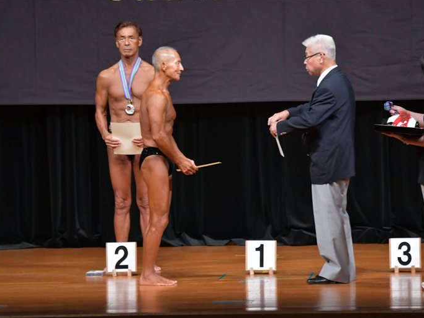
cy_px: 158
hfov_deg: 7.1
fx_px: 3405
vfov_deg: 5.3
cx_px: 224
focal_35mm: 278
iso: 5000
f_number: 5.6
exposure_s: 1/400
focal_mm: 170
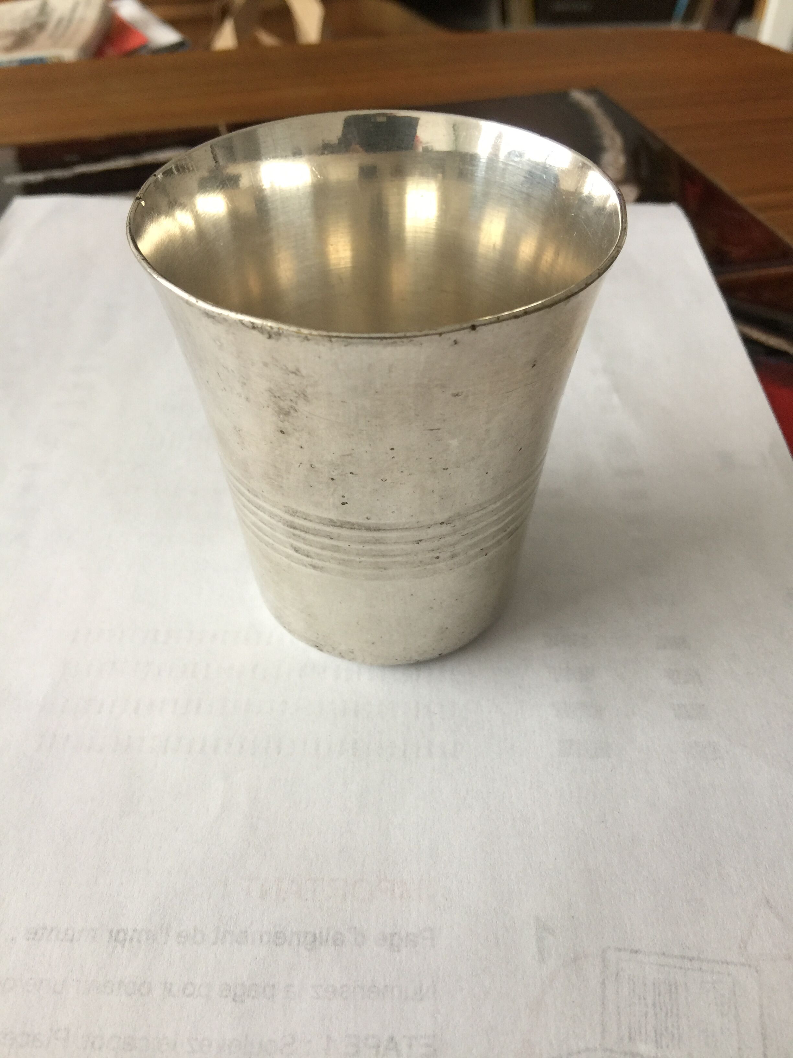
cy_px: 529
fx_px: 886
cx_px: 396
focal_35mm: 29
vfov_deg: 61.7
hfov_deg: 48.2
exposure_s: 1/33
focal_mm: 4.15
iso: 50
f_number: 2.2
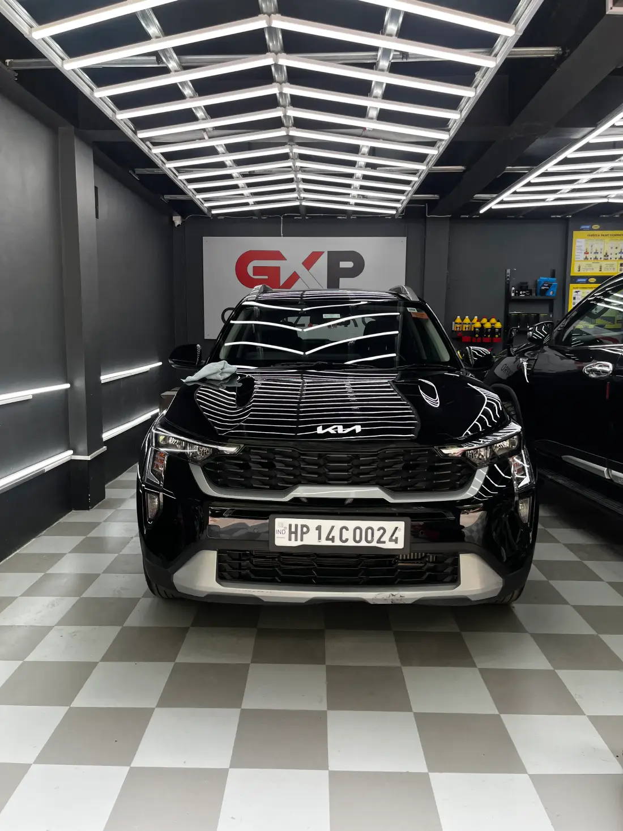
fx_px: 624
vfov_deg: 67.3
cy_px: 416
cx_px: 312
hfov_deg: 53.1
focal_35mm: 26
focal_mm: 5.1
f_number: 1.6
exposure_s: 1/235
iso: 50
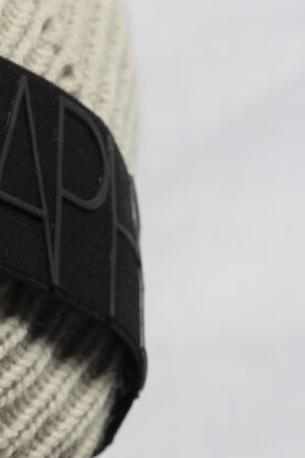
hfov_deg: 3.4
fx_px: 5108
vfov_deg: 5.1
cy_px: 554
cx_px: -428
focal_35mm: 402
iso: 100
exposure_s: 1/125
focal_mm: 66
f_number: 8
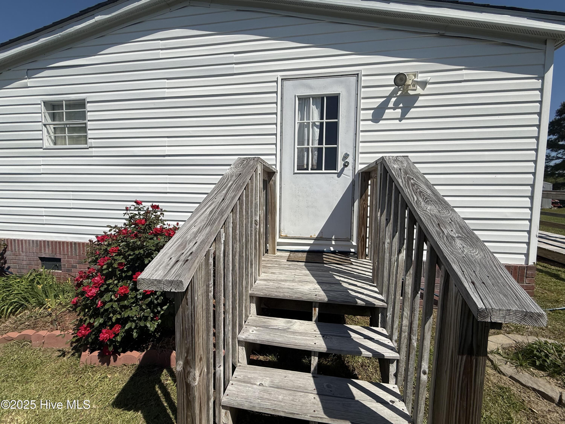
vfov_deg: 85.7
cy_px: 212
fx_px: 229
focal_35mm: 14
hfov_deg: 102.1
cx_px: 282
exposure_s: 1/5155
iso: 50
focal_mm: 2.22
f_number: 2.2
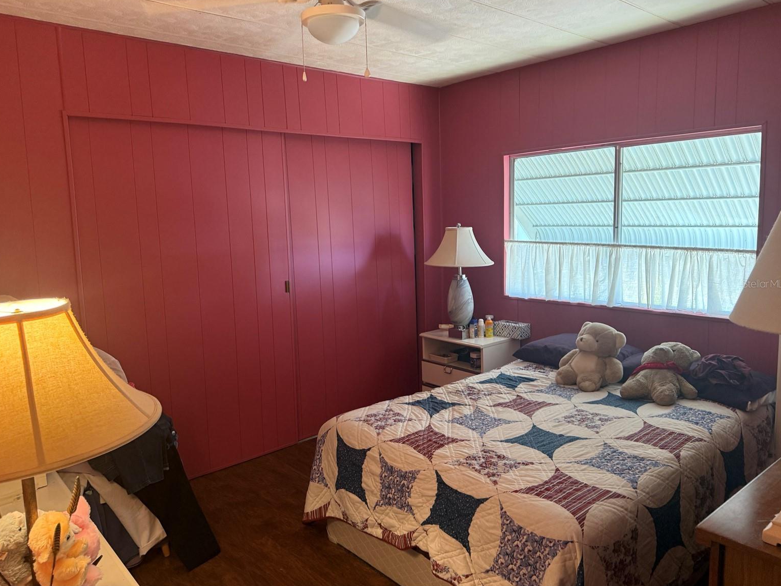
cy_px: 283
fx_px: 564
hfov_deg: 69.4
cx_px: 383
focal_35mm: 25
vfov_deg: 54.9
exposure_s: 1/60
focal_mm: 6.76
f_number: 1.78
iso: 250
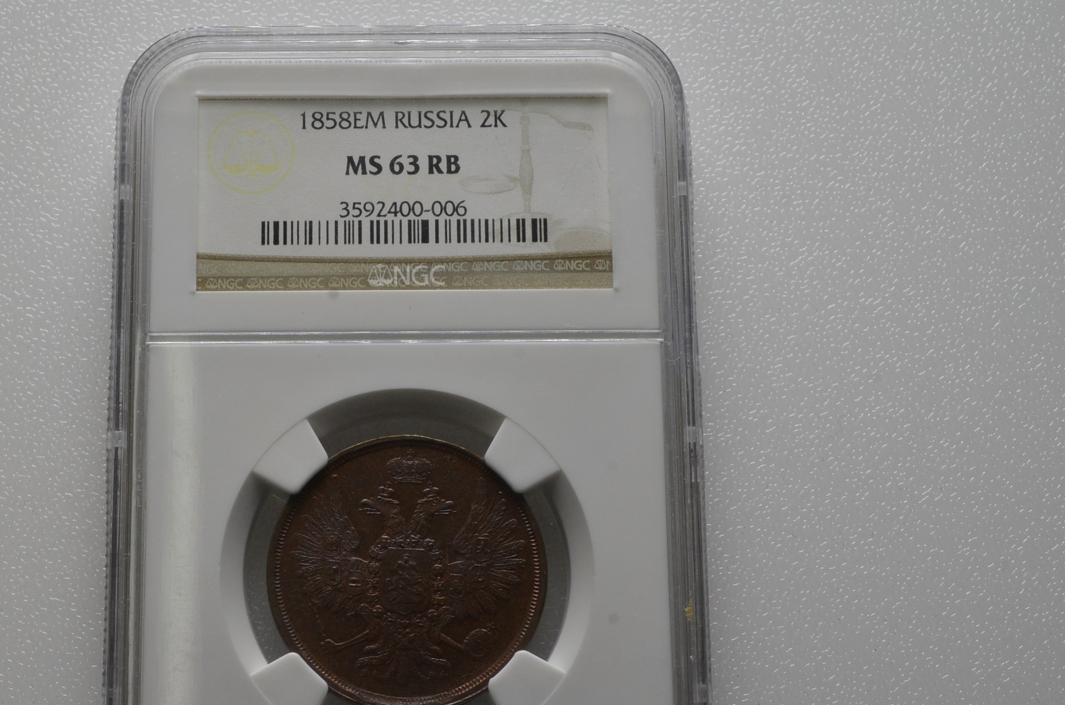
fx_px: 1860
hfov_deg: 31.8
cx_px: 414
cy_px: 436
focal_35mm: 63
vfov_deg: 21.4
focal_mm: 32
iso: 400
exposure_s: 1/250
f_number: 14
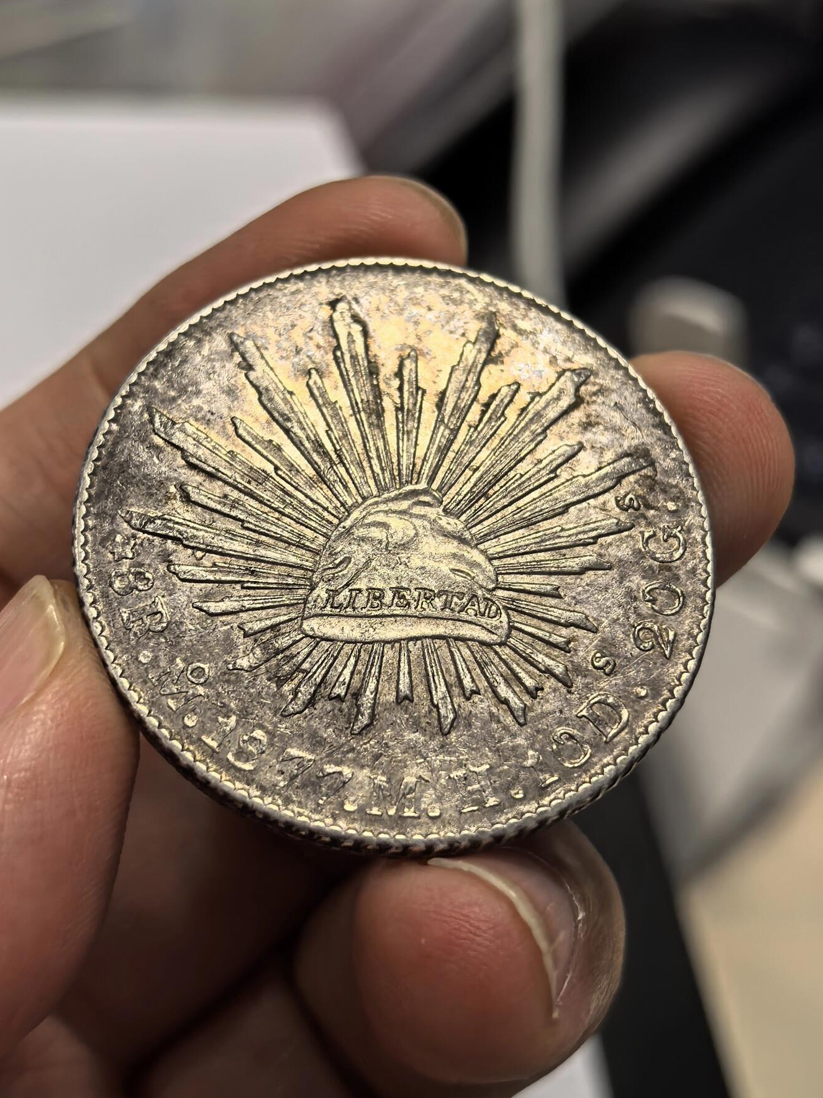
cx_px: 406
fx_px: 1744
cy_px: 545
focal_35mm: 55
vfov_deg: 34.9
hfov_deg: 26.6
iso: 64
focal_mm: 6.98
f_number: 2
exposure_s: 1/100
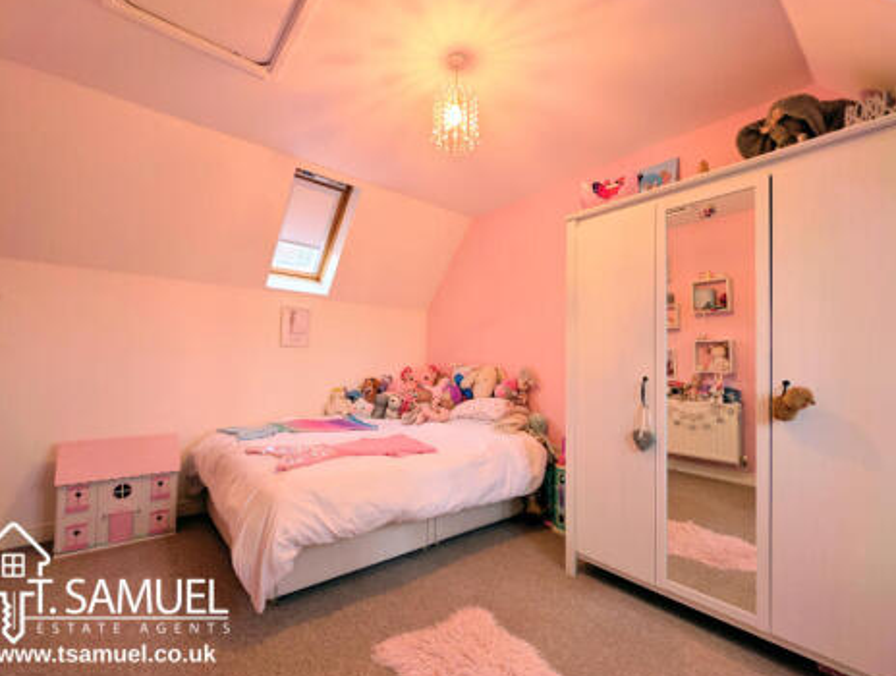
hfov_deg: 98.0
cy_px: 352
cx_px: 436
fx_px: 389
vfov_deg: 81.9
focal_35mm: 15
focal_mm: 2.23
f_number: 1.95
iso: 41
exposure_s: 1/16.7
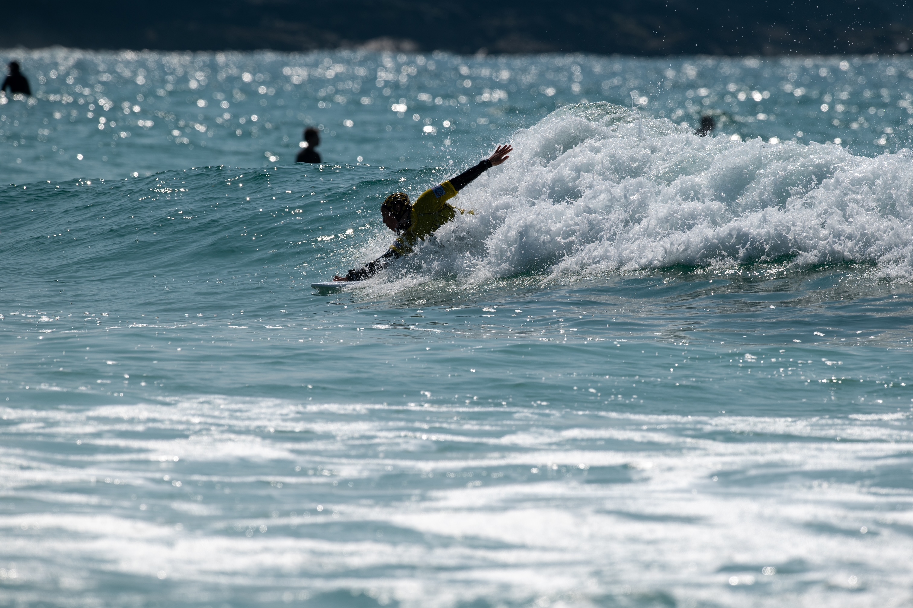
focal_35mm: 500
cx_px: 456
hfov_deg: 4.1
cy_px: 304
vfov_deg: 2.7
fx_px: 12672
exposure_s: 1/2000
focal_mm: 500
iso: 125
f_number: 8
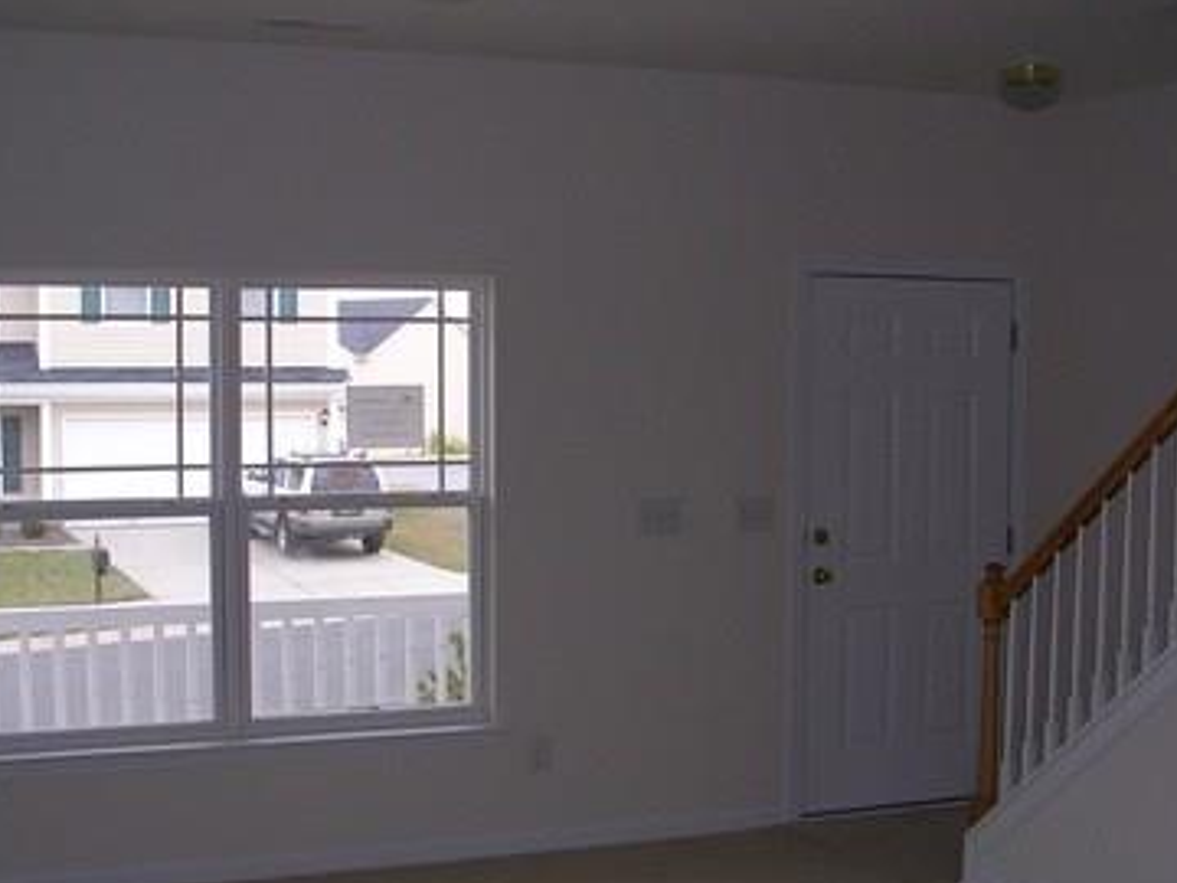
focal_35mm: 54
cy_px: 540
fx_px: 1836
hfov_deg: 35.5
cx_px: 588
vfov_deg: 27.0
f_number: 2.8
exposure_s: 1/76
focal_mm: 5.8
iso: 50
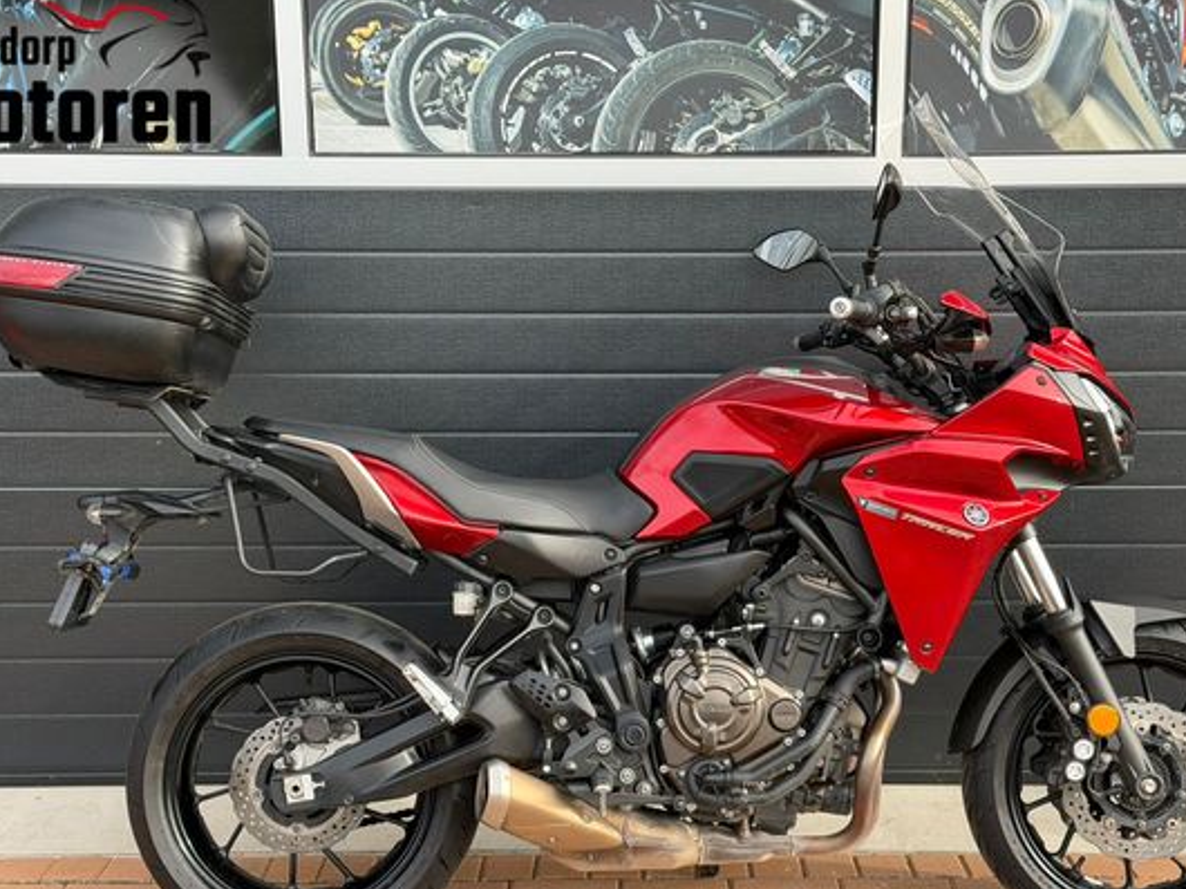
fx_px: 1986
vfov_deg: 25.2
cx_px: 640
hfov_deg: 33.2
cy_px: 531
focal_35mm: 58
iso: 64
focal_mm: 6.76
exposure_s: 1/545
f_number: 1.78
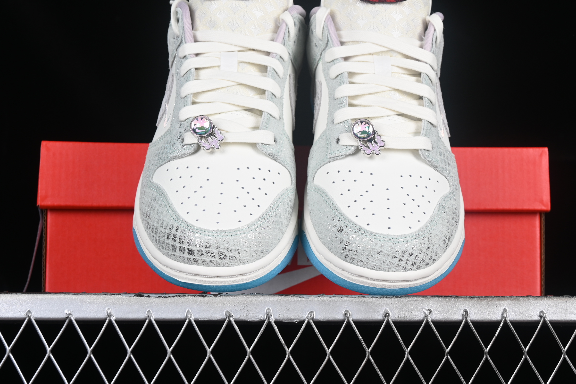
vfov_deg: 15.5
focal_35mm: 88
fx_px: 1408
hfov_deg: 23.1
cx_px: 301
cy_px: 160
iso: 160
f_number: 8
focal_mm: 50
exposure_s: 1/80
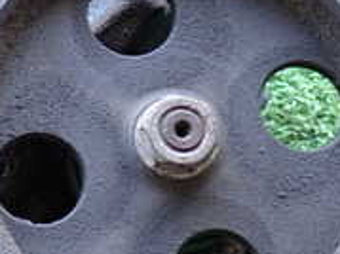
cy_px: 87
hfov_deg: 16.1
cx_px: 38
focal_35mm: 121
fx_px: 1188
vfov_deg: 12.2
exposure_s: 1/40
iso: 250
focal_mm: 6.37
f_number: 2.5
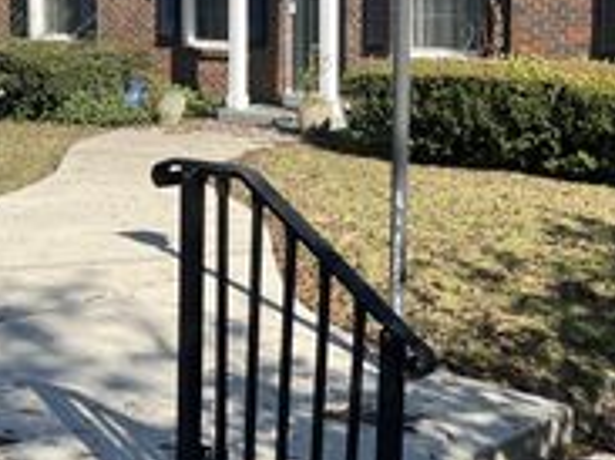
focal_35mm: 71
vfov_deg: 20.6
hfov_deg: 27.2
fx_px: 1261
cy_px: 146
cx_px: 437
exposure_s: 1/2299
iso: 50
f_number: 1.5
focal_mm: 5.7
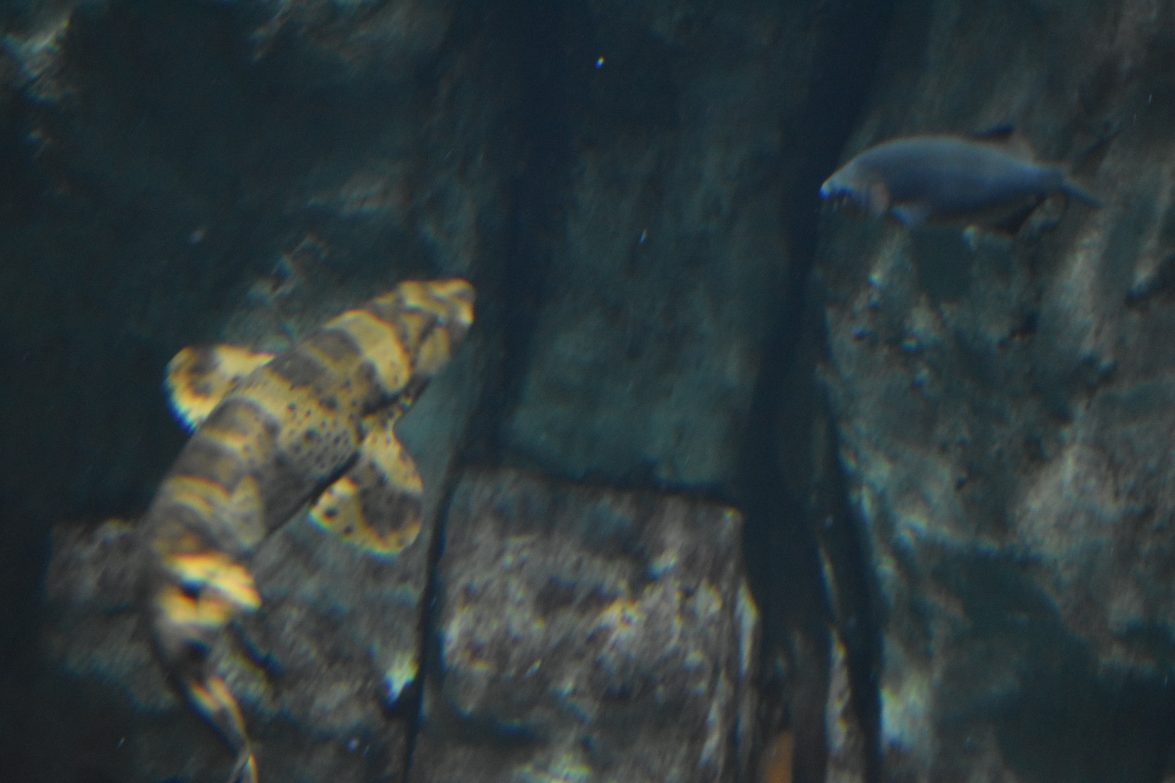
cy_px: 392
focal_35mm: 82
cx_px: 588
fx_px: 2692
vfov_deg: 16.6
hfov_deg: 24.6
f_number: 5.6
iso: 3200
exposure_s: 1/15
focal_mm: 55
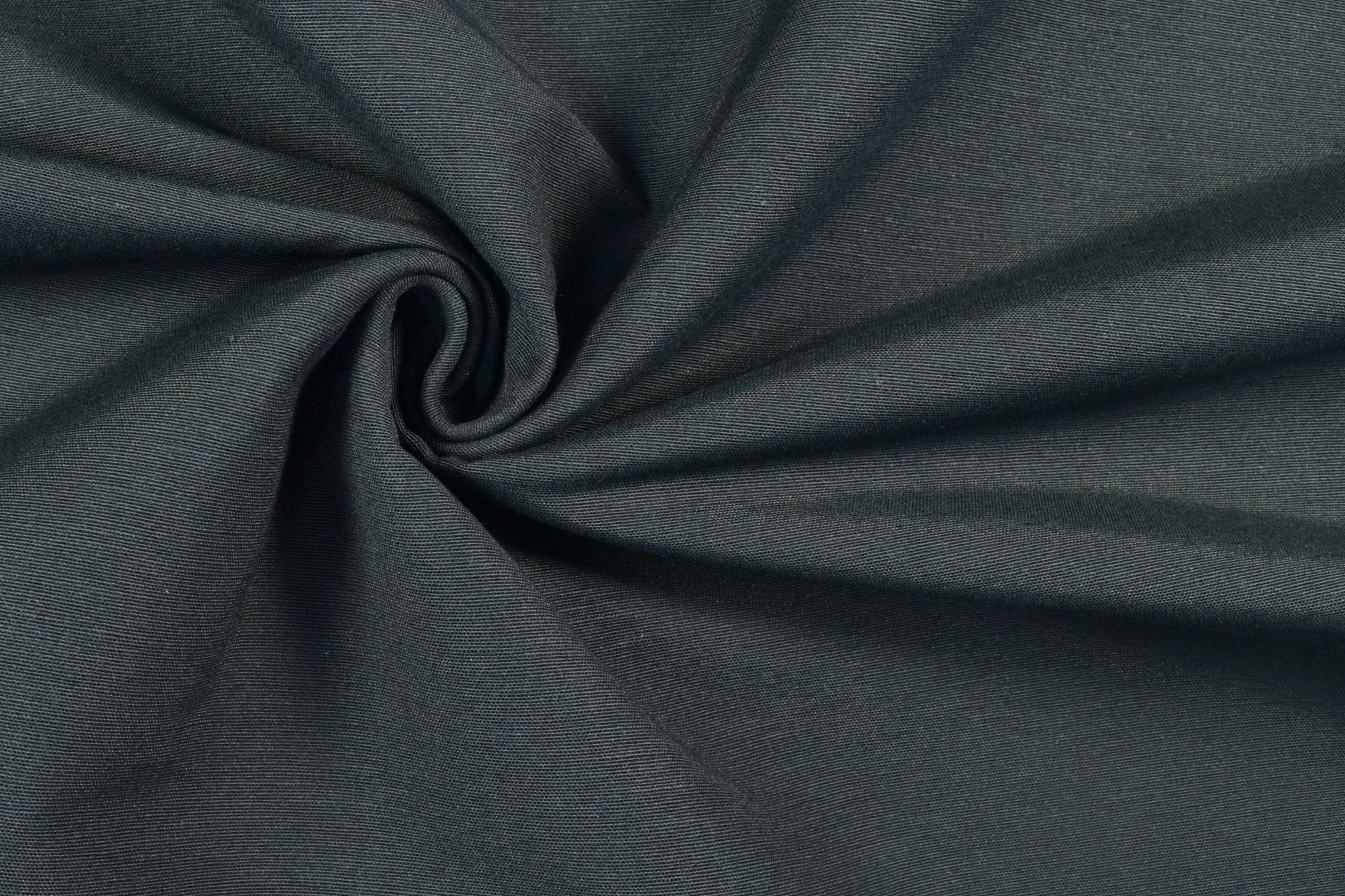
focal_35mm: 41
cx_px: 376
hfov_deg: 46.1
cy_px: 344
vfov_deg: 32.5
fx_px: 1532
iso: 100
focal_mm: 18
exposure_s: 1/5
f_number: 9
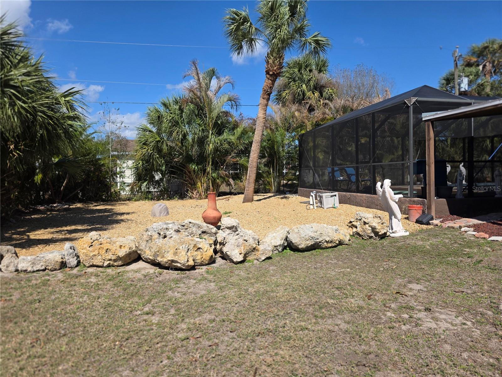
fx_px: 334
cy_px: 188
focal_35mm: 23
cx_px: 251
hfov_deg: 73.9
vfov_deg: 58.9
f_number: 1.7
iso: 80
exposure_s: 1/6809
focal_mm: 6.3
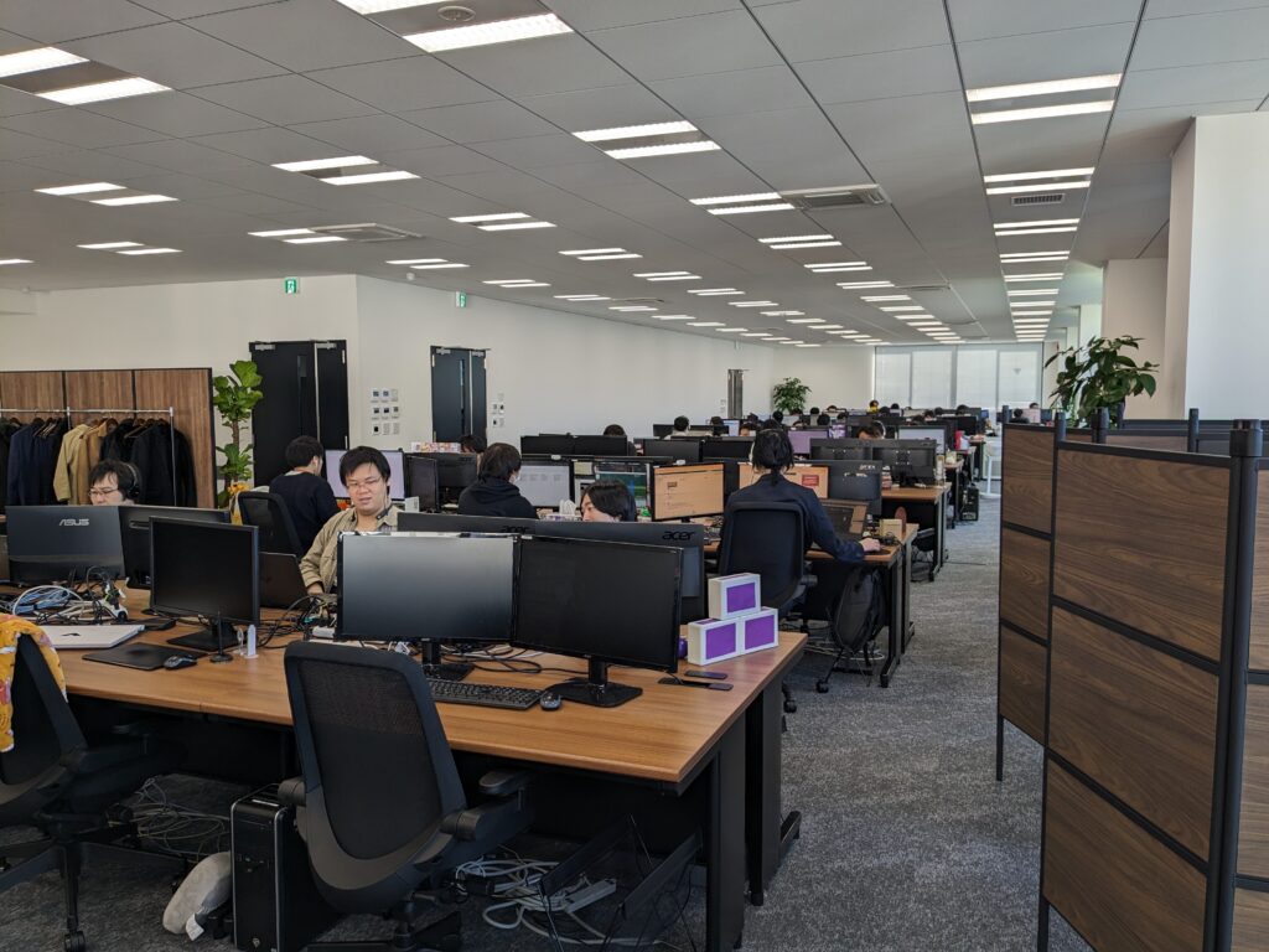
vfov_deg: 51.4
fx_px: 990
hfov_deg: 65.3
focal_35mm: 27
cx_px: 634
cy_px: 476
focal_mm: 4.38
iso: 46
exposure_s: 1/211
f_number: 1.73
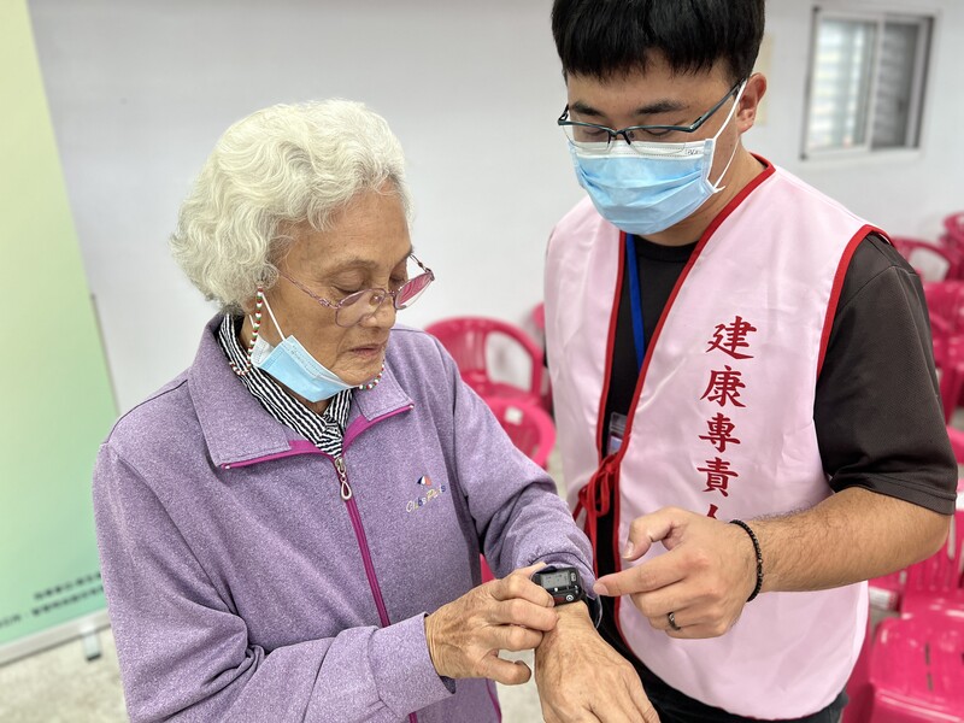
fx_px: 724
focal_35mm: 26
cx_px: 482
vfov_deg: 53.1
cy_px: 362
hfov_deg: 67.3
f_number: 1.5
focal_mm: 5.7
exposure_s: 1/120
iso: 125
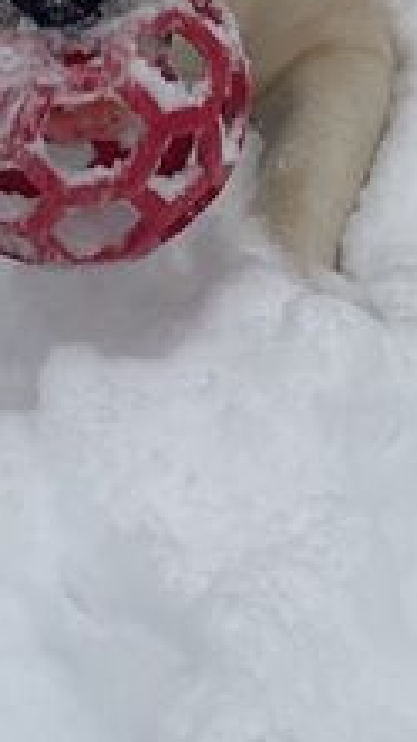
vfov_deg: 16.1
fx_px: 2521
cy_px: -141
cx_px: 74
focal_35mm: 128
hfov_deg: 9.4
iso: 32
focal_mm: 4.2
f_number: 1.6
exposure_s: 1/121
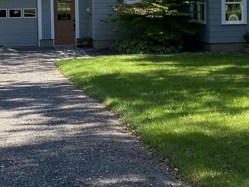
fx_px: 583
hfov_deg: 23.9
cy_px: 19
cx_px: 72
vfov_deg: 17.9
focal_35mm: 81
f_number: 1.8
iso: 32
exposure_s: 1/919
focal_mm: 4.25
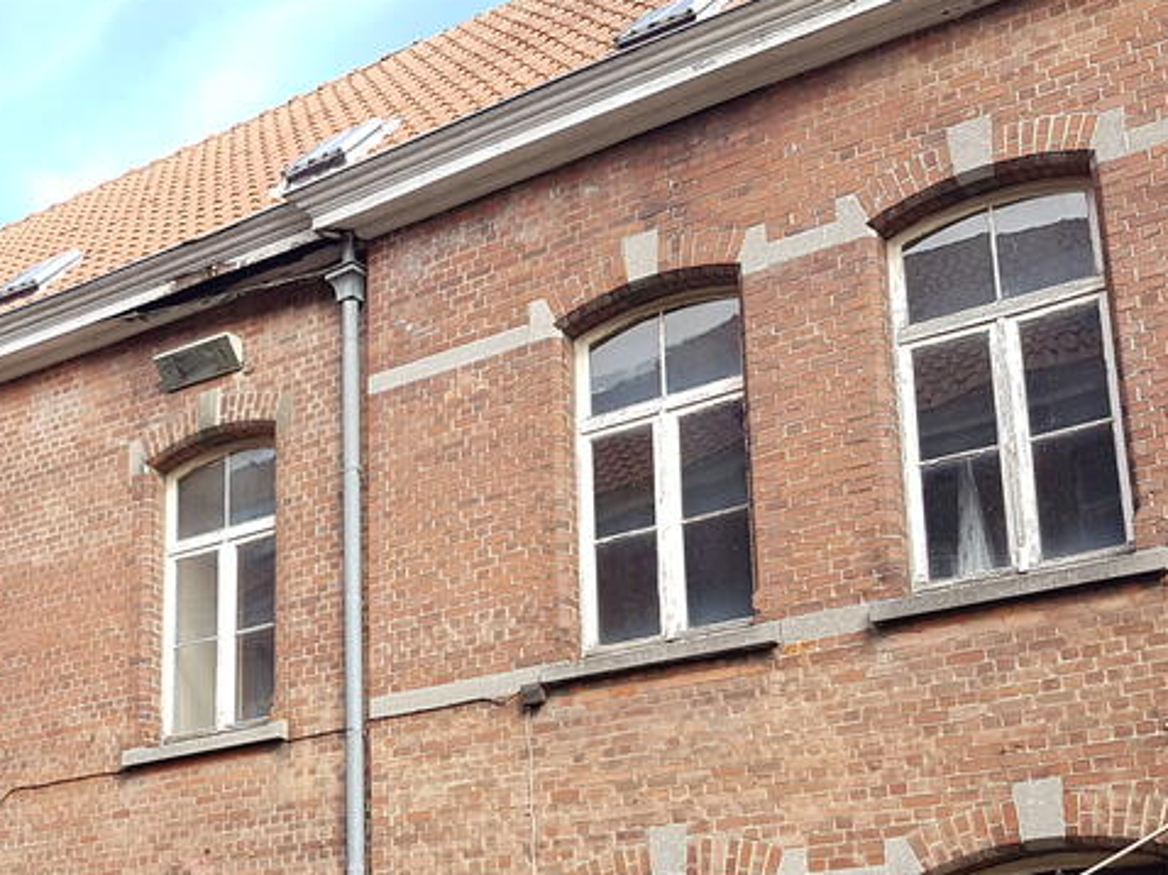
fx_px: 1821
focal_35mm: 54
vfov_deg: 26.4
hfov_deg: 34.7
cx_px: 276
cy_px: 716
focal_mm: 4.2
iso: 40
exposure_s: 1/381
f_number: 1.7
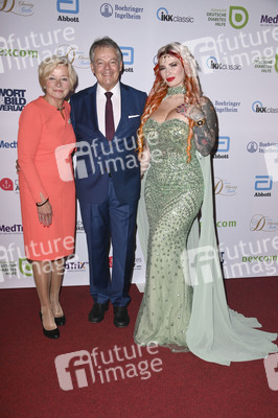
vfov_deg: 48.5
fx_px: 464
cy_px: 209
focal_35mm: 40
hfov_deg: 33.3
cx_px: 139
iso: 640
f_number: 5.6
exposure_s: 1/200
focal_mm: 40
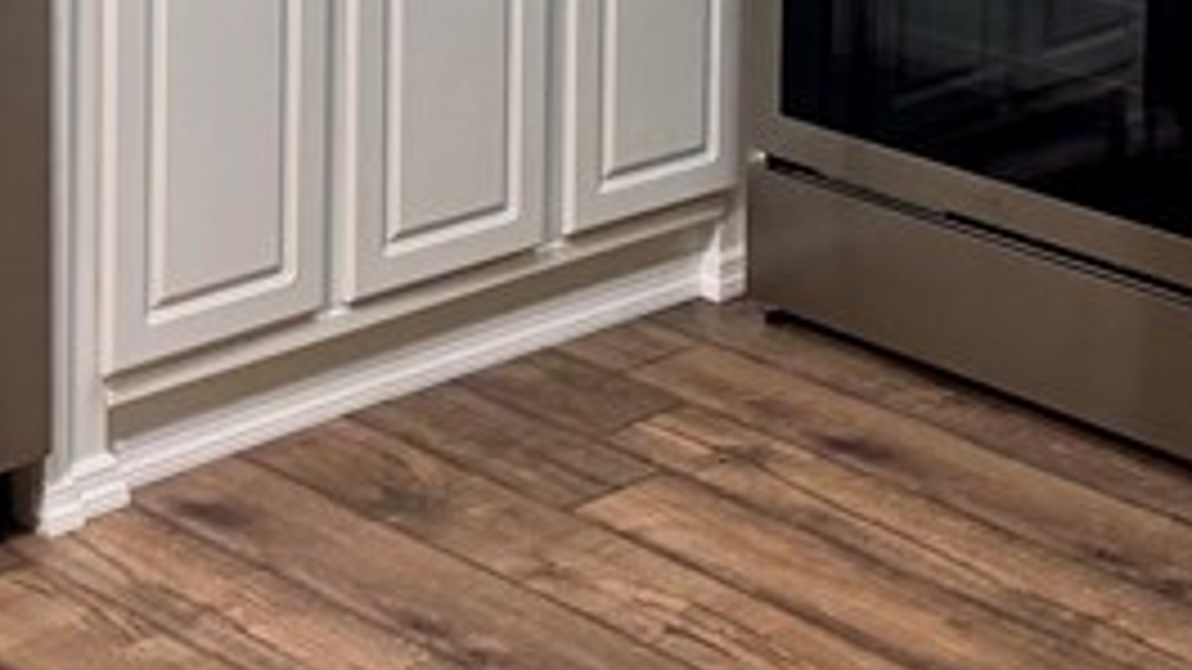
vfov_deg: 11.3
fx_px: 3192
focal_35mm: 101
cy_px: -450
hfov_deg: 21.1
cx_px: 720
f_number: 1.78
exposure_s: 1/120
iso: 160
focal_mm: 6.76
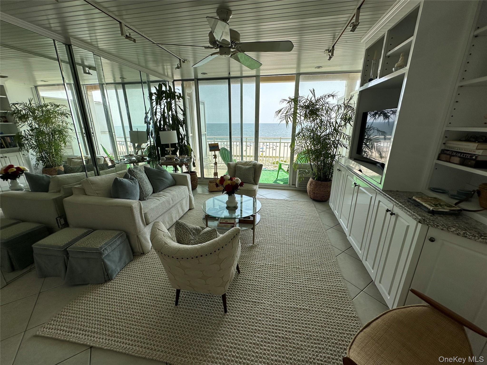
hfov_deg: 102.1
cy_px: 182
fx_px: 197
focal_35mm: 14
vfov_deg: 85.7
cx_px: 244
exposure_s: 1/666
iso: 40
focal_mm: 2.22
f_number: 2.2
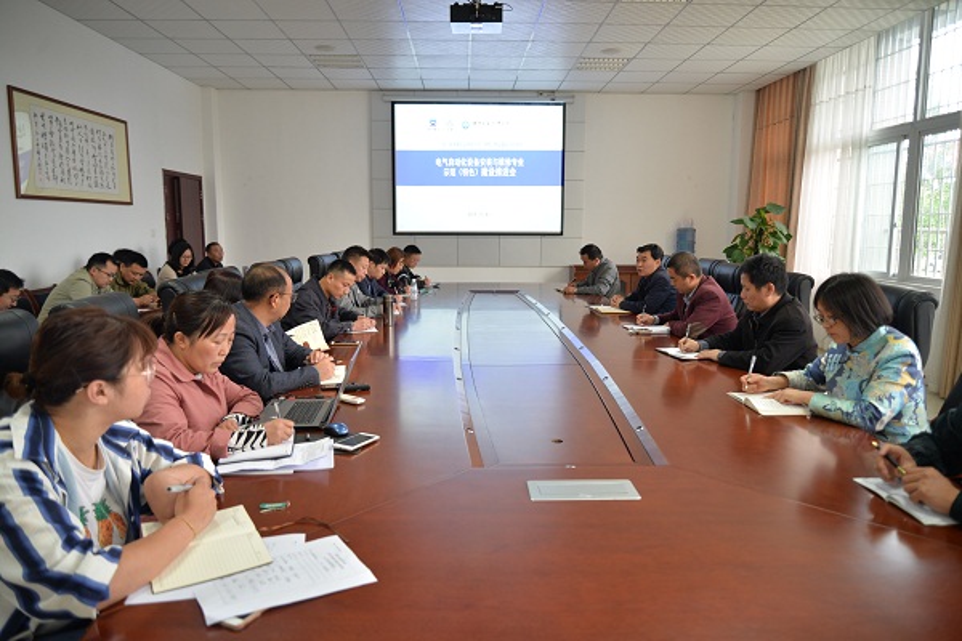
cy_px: 320
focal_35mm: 24
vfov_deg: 53.1
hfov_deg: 73.7
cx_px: 481
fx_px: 641
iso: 360
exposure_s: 1/25
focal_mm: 24
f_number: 3.5
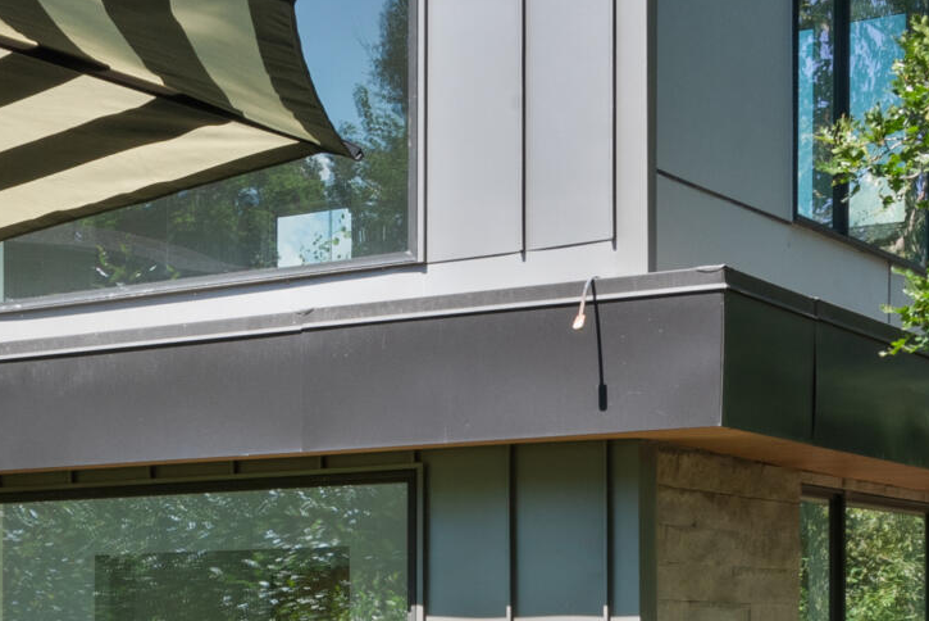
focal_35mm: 91
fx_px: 2349
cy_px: 602
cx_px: -372
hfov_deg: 20.0
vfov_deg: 14.8
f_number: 22
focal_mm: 22
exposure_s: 1/15
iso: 400
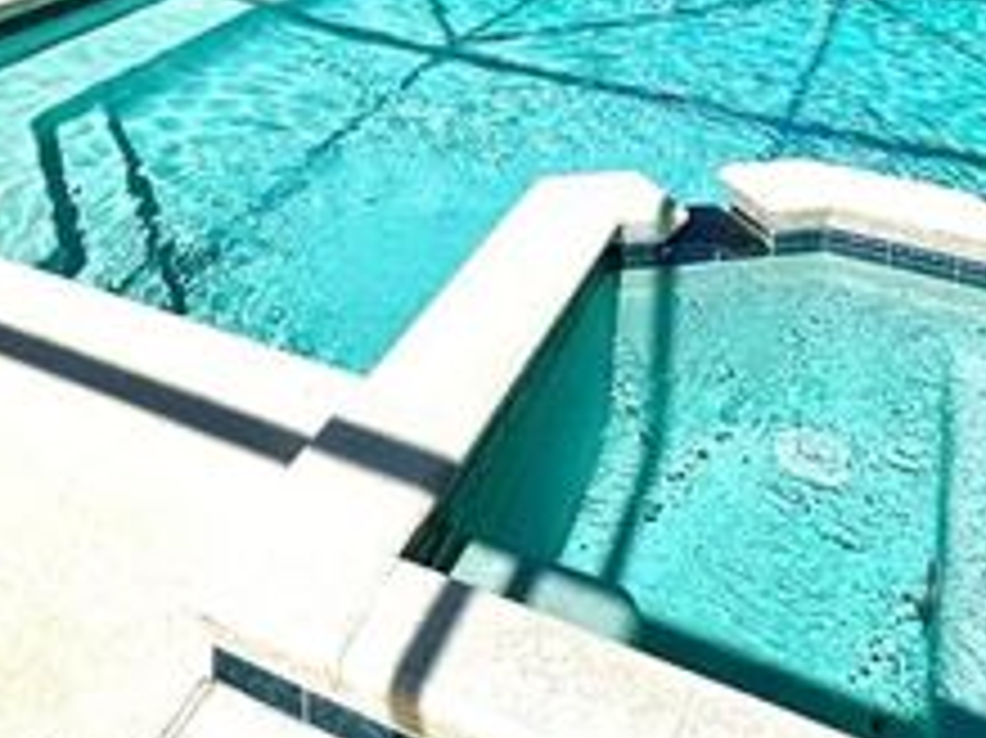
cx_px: 277
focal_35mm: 45
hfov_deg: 41.2
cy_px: -279
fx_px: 1281
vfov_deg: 26.2
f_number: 2.2
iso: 50
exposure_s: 1/1715
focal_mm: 2.22
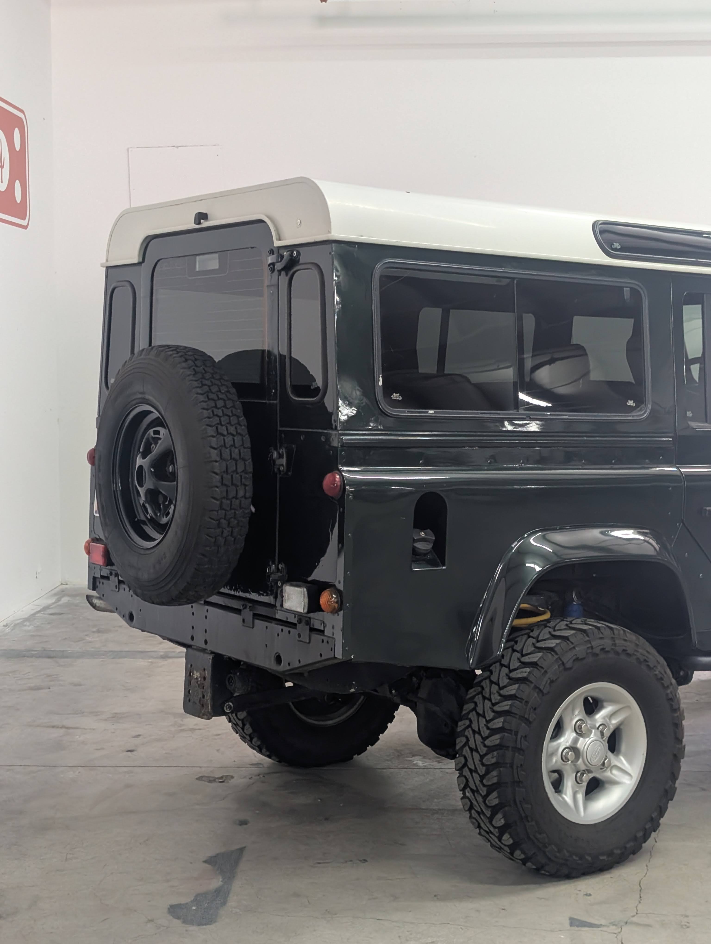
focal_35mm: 49
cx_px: 356
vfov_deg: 38.9
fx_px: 1339
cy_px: 472
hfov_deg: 29.7
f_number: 1.68
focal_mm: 6.9
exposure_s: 1/120
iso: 461
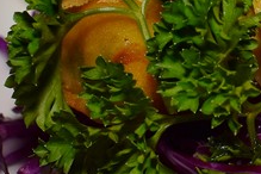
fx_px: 1954
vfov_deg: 5.1
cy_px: 72
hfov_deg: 7.6
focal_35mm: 270
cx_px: 328
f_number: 7.1
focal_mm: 35
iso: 160
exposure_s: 1/125
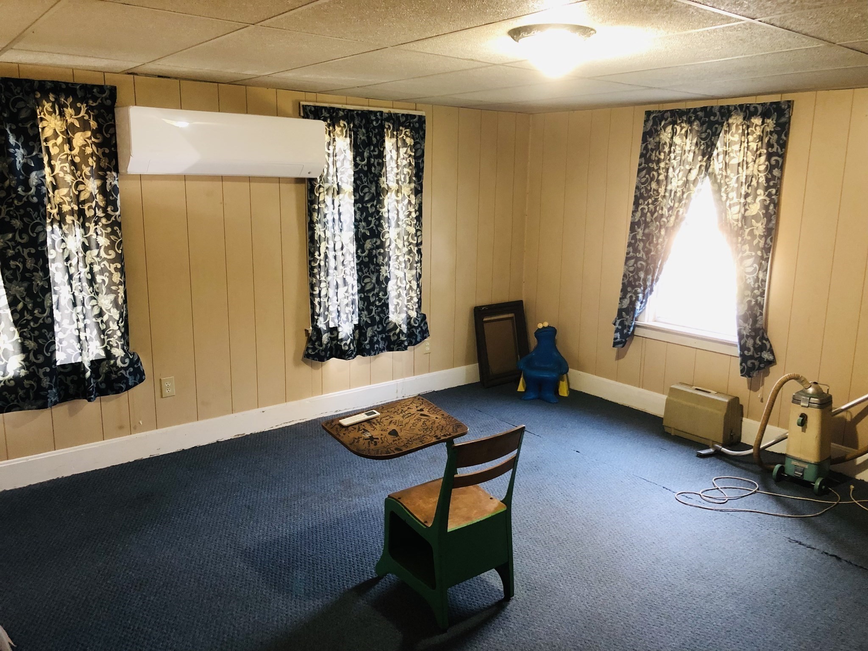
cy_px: 326
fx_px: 702
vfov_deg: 49.7
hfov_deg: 63.4
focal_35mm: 28
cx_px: 434
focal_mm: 3.99
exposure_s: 1/9
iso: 100
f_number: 1.8
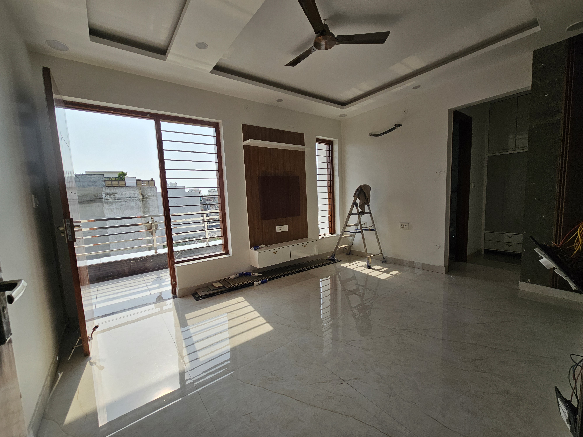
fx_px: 219
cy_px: 218
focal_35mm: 13
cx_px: 292
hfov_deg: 106.2
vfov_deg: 89.9
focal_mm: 2.2
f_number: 2.2
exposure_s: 1/1376
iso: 50
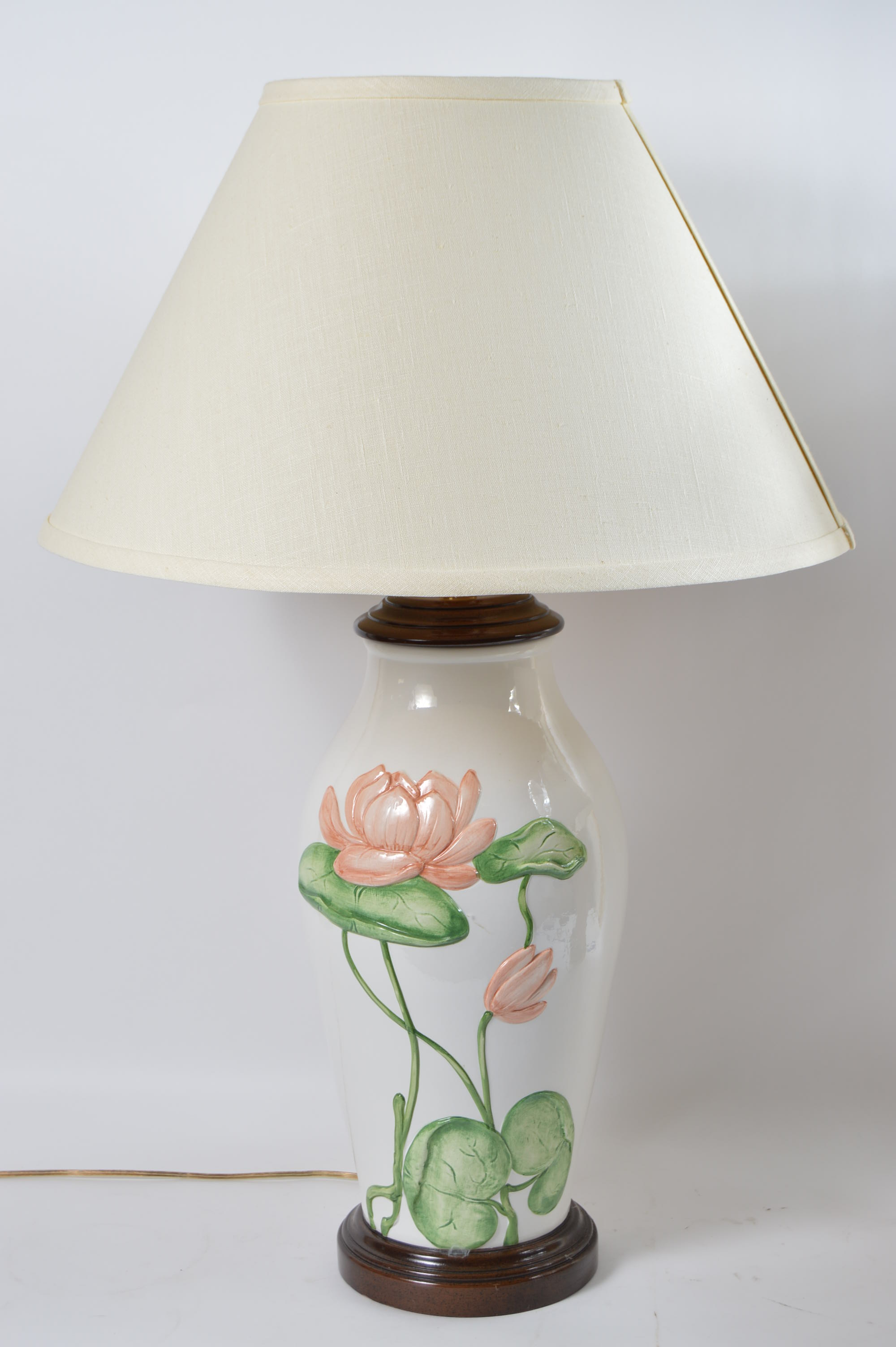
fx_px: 2524
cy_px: 674
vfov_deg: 29.9
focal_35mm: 68
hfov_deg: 20.1
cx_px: 448
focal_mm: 45
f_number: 7.1
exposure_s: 1/80
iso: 100
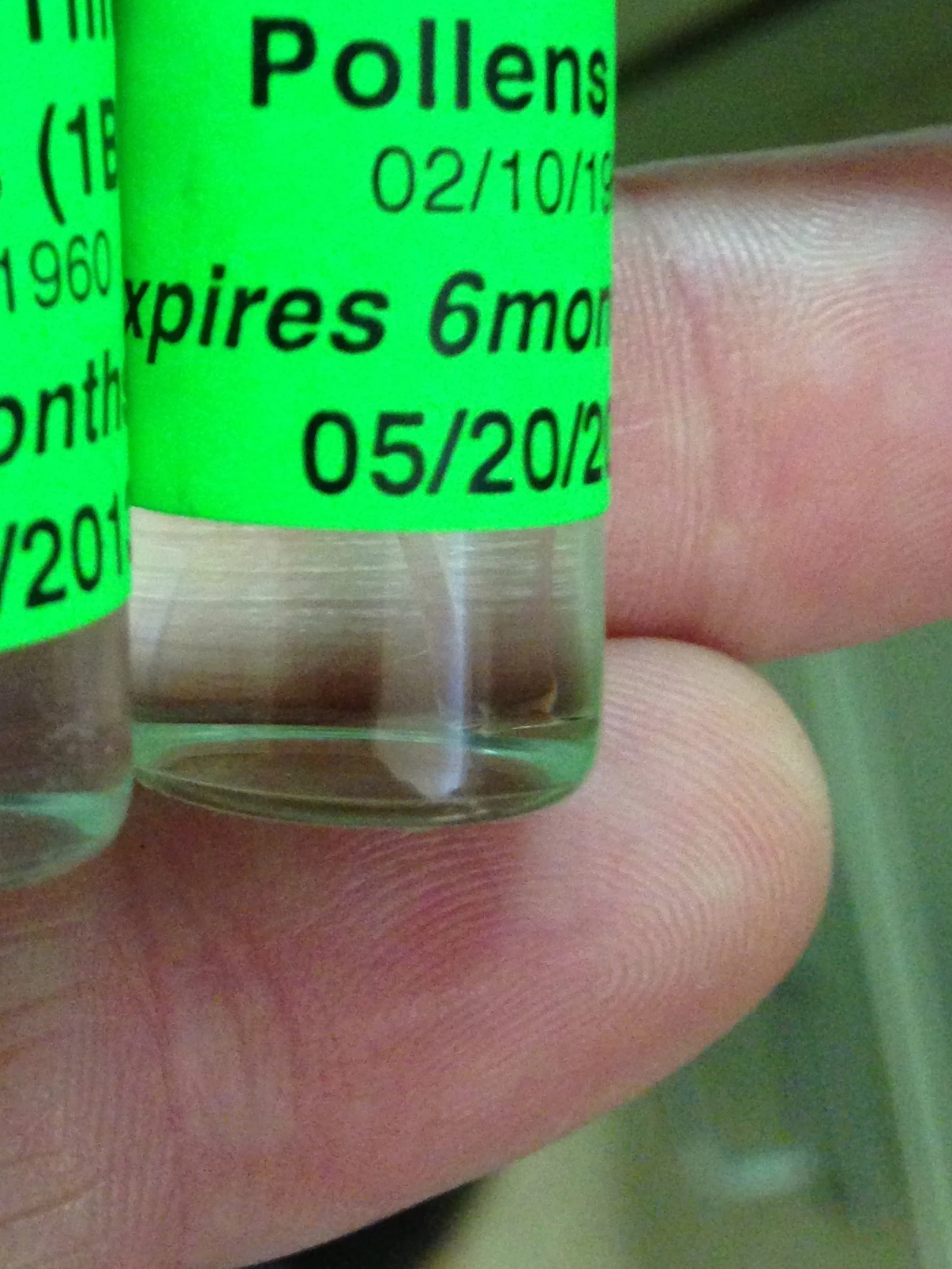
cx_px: 111
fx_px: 2457
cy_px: 77
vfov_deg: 27.7
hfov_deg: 21.5
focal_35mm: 67
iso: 400
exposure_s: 1/15
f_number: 2.4
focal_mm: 4.13
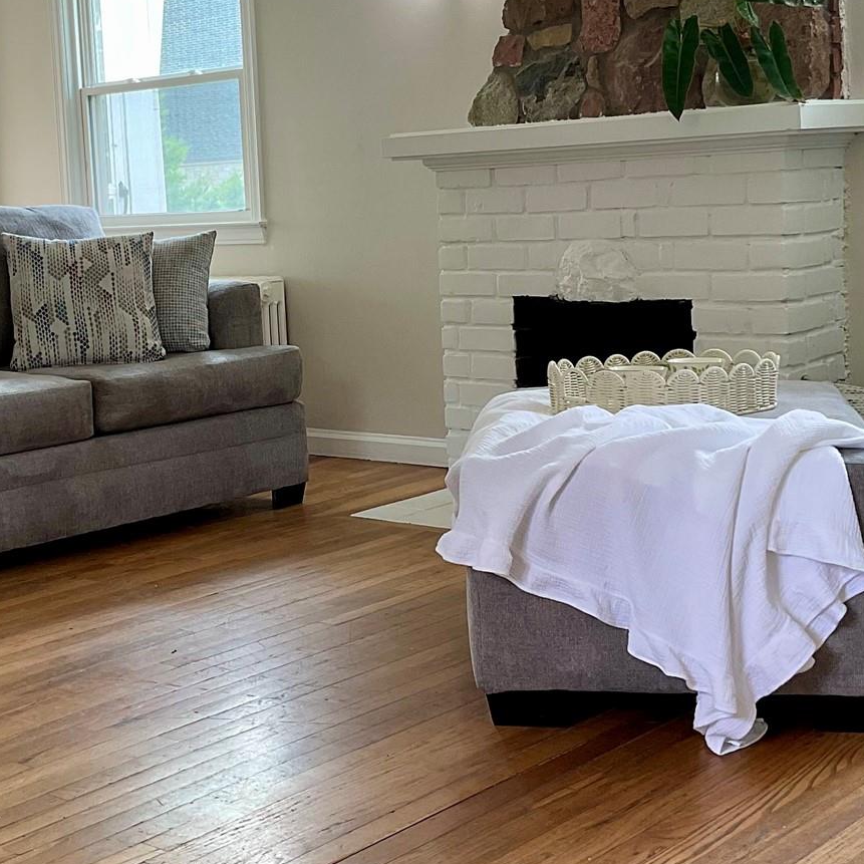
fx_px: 1723
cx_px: 251
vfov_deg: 28.1
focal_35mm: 61
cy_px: 340
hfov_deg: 27.9
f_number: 1.8
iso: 40
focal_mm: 3
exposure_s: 1/60
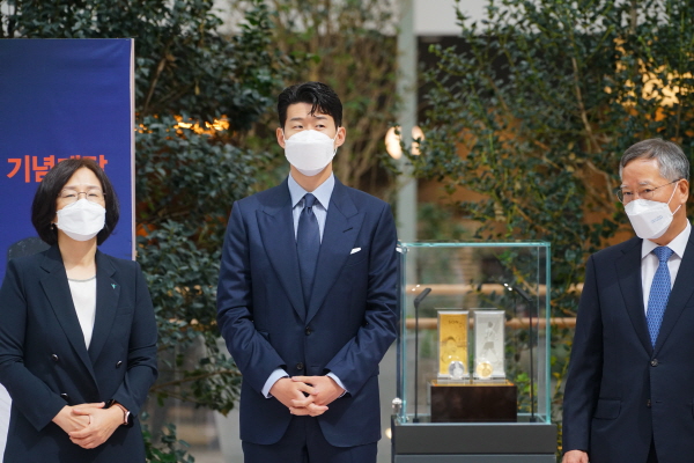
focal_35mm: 200
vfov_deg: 6.9
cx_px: 347
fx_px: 3855
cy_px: 232
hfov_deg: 10.3
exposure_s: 1/250
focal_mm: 200
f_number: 5
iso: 1600
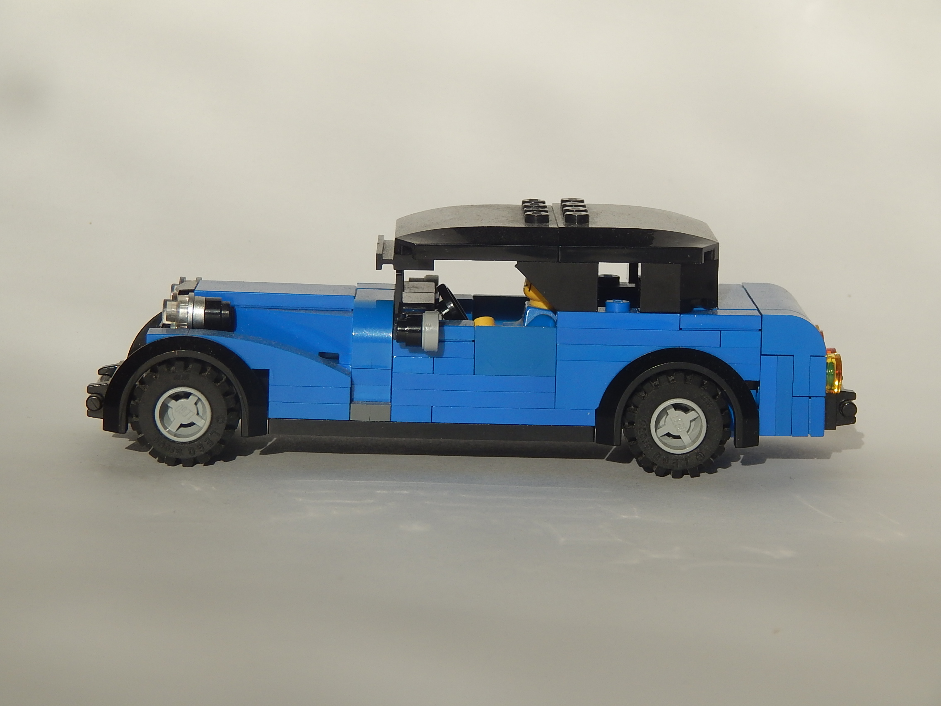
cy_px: 353
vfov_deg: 11.2
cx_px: 470
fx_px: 3588
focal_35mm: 132
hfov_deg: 14.9
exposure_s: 1/400
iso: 125
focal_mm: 23.4
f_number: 9.6
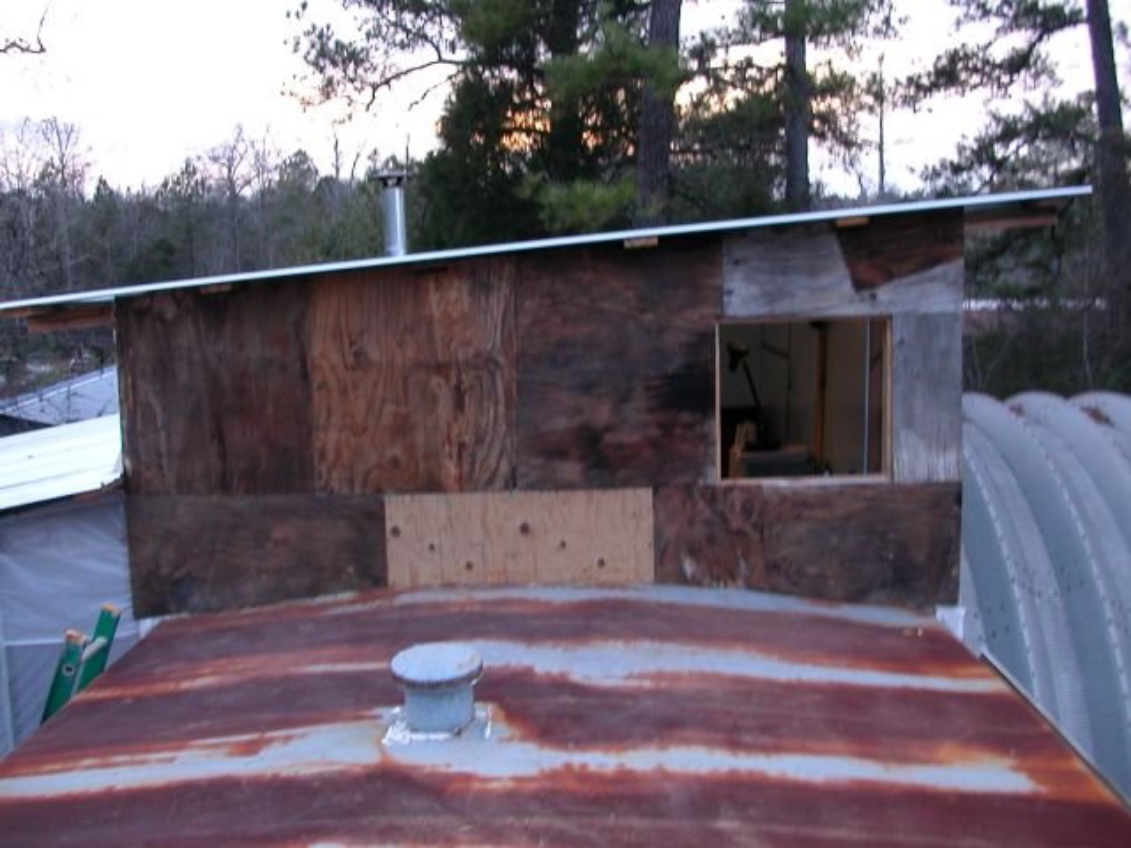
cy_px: 424
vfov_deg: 38.7
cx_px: 566
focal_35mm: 37
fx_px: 1209
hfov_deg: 50.1
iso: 100
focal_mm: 5.6
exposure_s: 1/20.8
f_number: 2.7
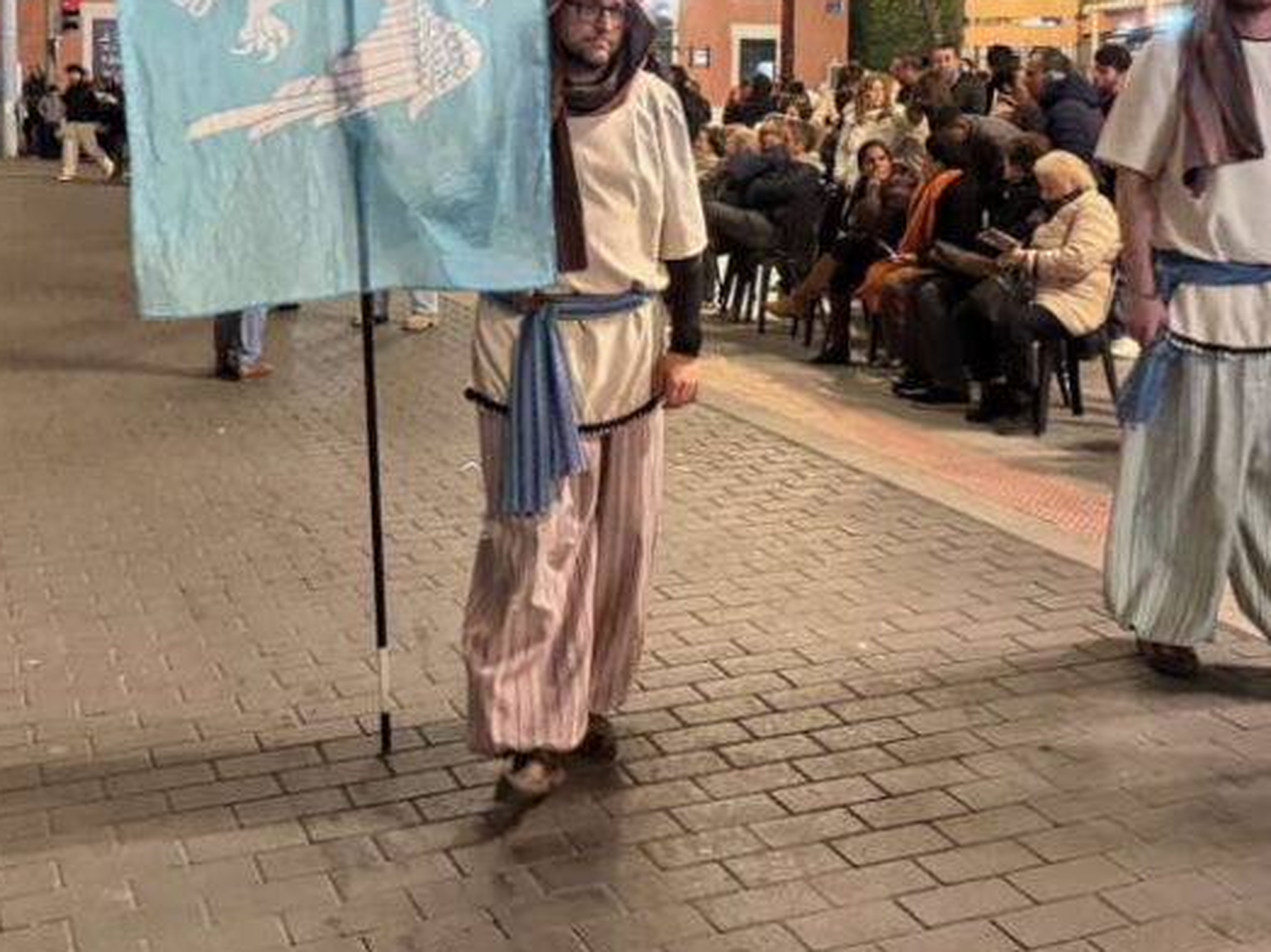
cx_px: 649
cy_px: 146
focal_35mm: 47
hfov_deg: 40.4
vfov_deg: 29.9
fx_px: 1725
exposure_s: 1/33
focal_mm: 6.76
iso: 640
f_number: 1.78
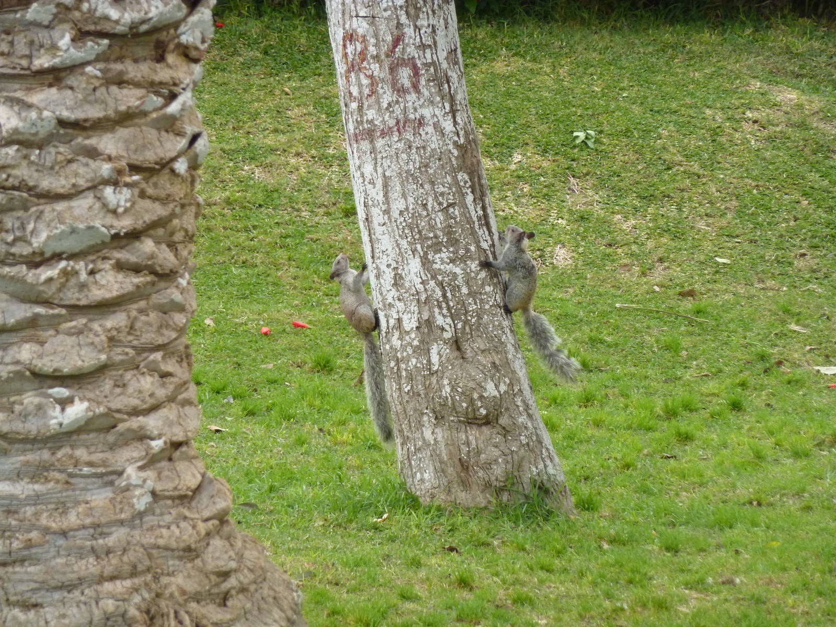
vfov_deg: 5.0
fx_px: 7245
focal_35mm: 300
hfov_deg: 6.6
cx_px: 418
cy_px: 314
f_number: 4.9
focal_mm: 49.2
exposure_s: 1/250
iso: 250
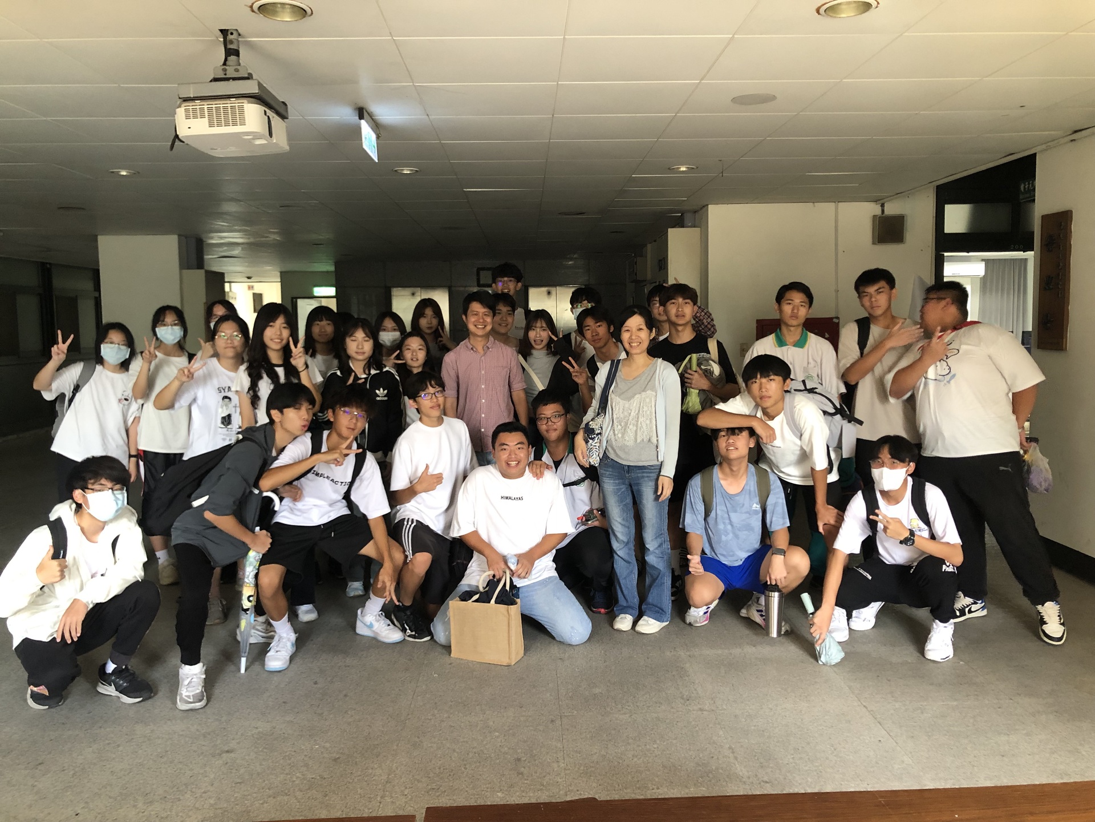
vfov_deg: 49.7
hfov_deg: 63.4
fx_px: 886
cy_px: 411
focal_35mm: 28
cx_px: 548
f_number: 1.8
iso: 64
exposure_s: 1/15
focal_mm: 3.99
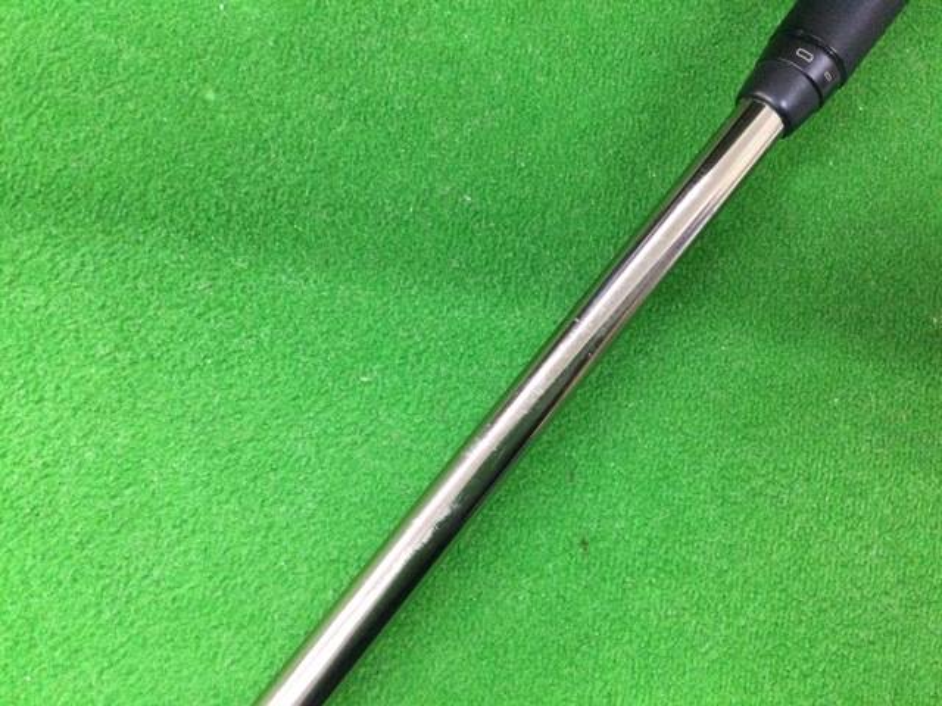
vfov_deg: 45.4
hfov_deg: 58.4
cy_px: 353
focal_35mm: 31
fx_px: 844
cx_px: 471
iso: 200
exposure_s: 1/30
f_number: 2.4
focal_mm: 3.3
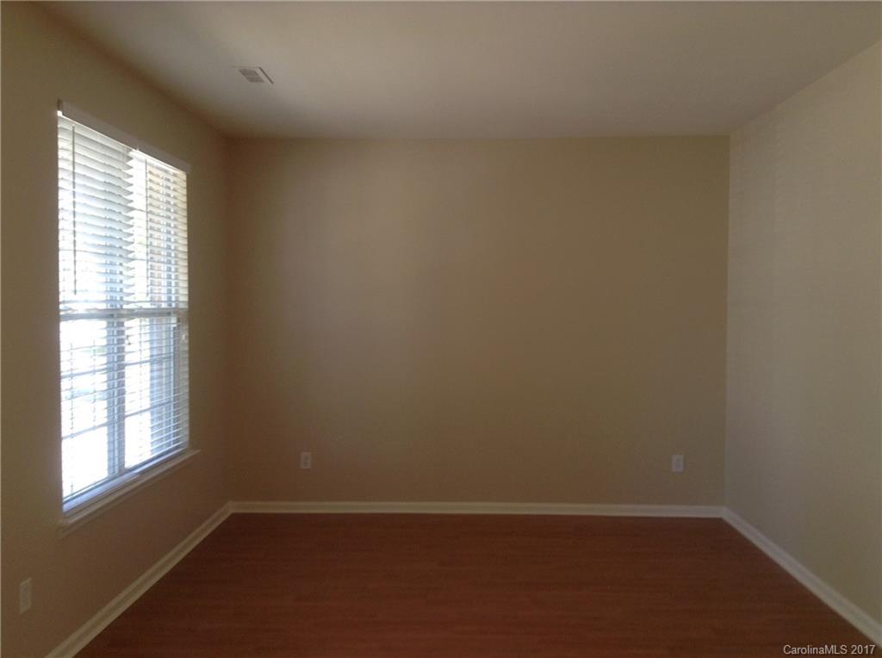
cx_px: 441
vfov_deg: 42.8
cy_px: 329
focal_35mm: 33
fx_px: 839
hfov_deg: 55.4
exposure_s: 1/30
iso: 32
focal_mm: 3.3
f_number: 2.4
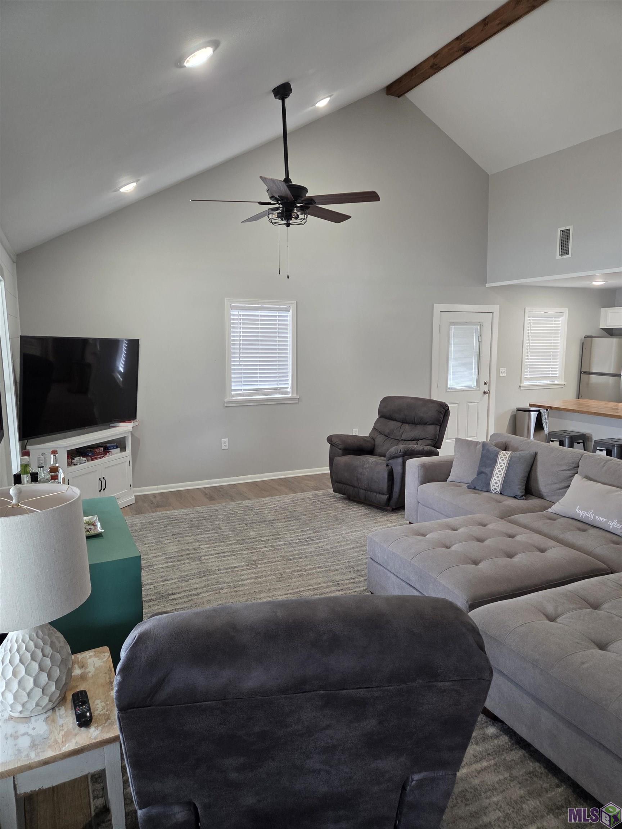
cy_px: 414
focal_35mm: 23
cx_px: 311
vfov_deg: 73.9
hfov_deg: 58.9
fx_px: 551
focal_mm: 5.4
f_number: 1.8
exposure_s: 1/120
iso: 320
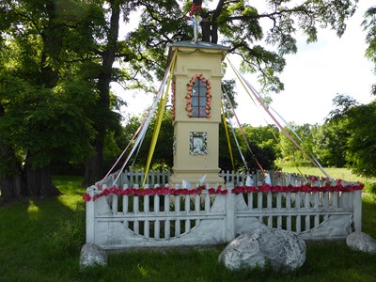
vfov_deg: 51.4
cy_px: 141
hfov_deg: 65.3
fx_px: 293
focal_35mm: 27
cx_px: 188
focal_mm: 4.8
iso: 100
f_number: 3.4
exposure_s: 1/320
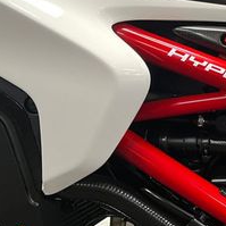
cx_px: 361
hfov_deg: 19.6
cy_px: 166
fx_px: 547
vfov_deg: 23.2
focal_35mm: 74
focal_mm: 5.1
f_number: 1.6
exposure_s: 1/50
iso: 400
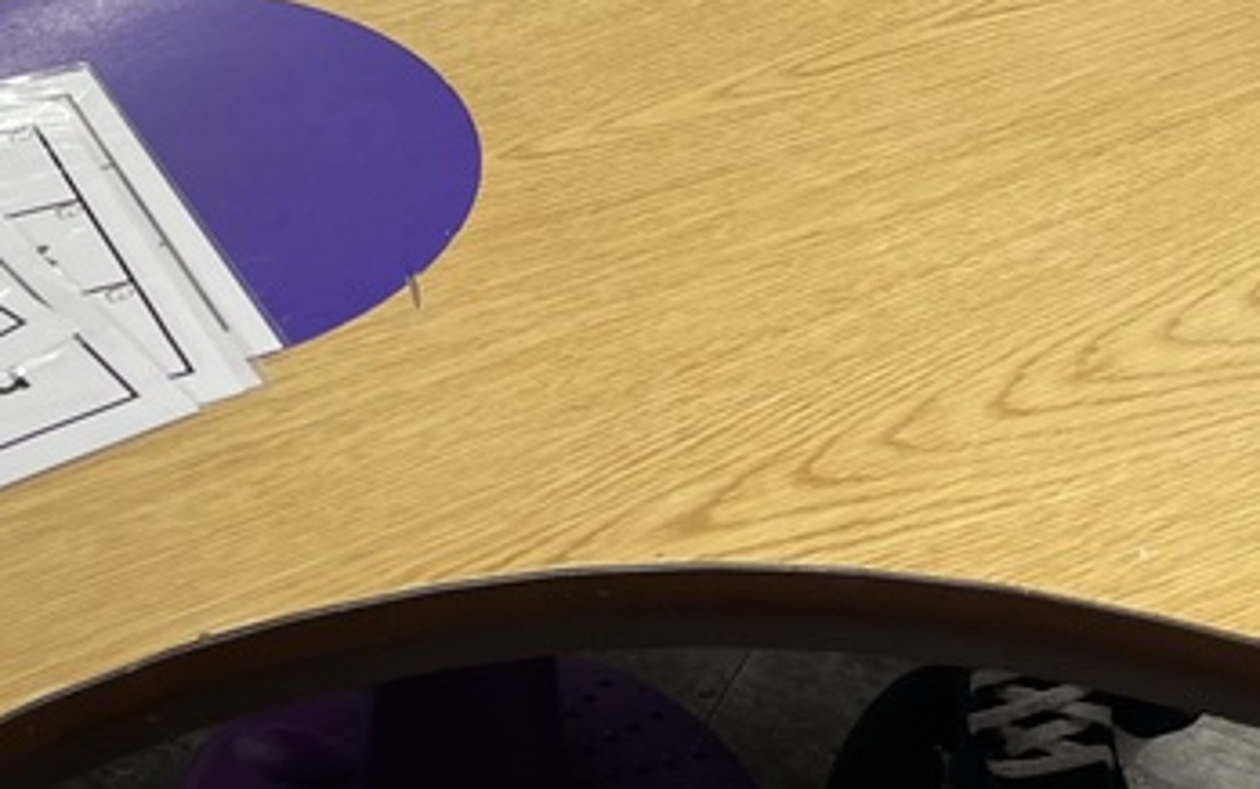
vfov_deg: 14.5
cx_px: 315
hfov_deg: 25.2
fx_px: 2783
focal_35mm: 81
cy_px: -557
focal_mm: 5.1
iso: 64
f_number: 1.6
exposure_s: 1/60
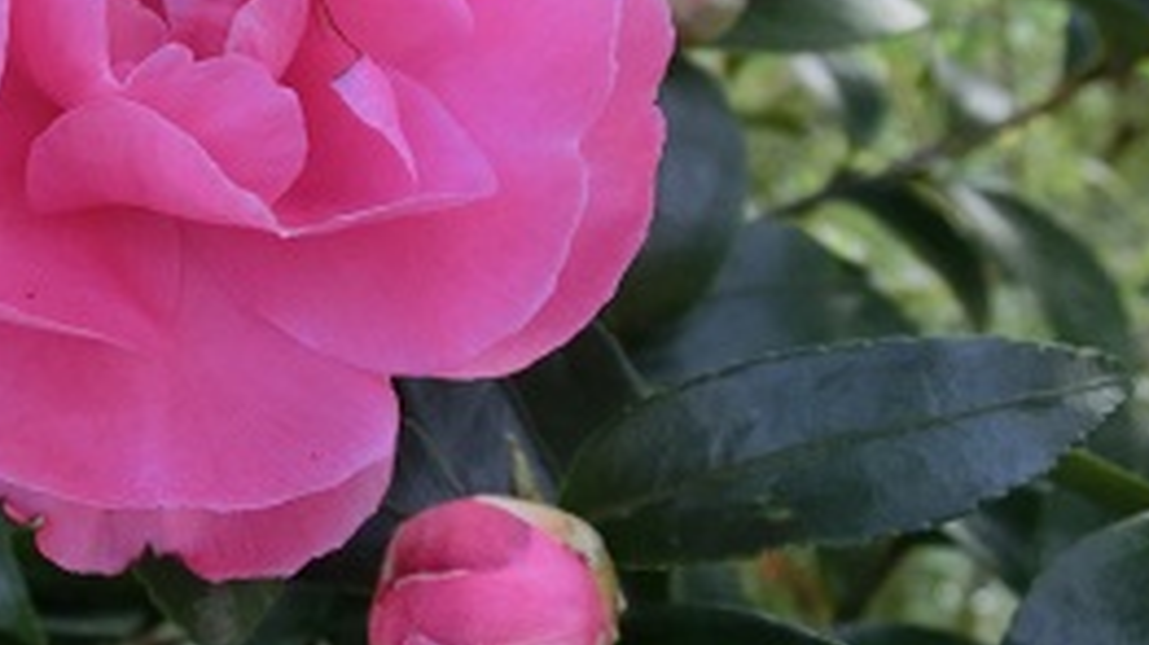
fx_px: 1462
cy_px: 145
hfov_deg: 40.6
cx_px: 186
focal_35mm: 48
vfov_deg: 24.5
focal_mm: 4.4
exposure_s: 1/125
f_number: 3.3
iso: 250
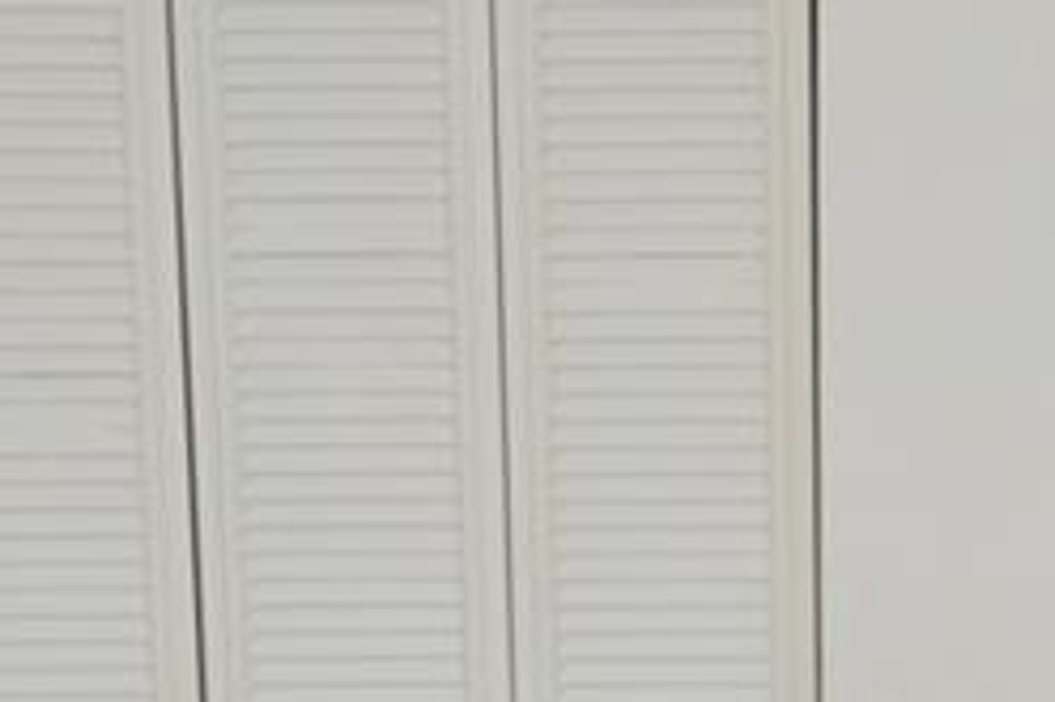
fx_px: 3397
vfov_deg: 11.1
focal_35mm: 116
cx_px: 872
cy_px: 1206
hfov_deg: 17.5
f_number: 5.6
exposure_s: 1/125
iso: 400
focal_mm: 12
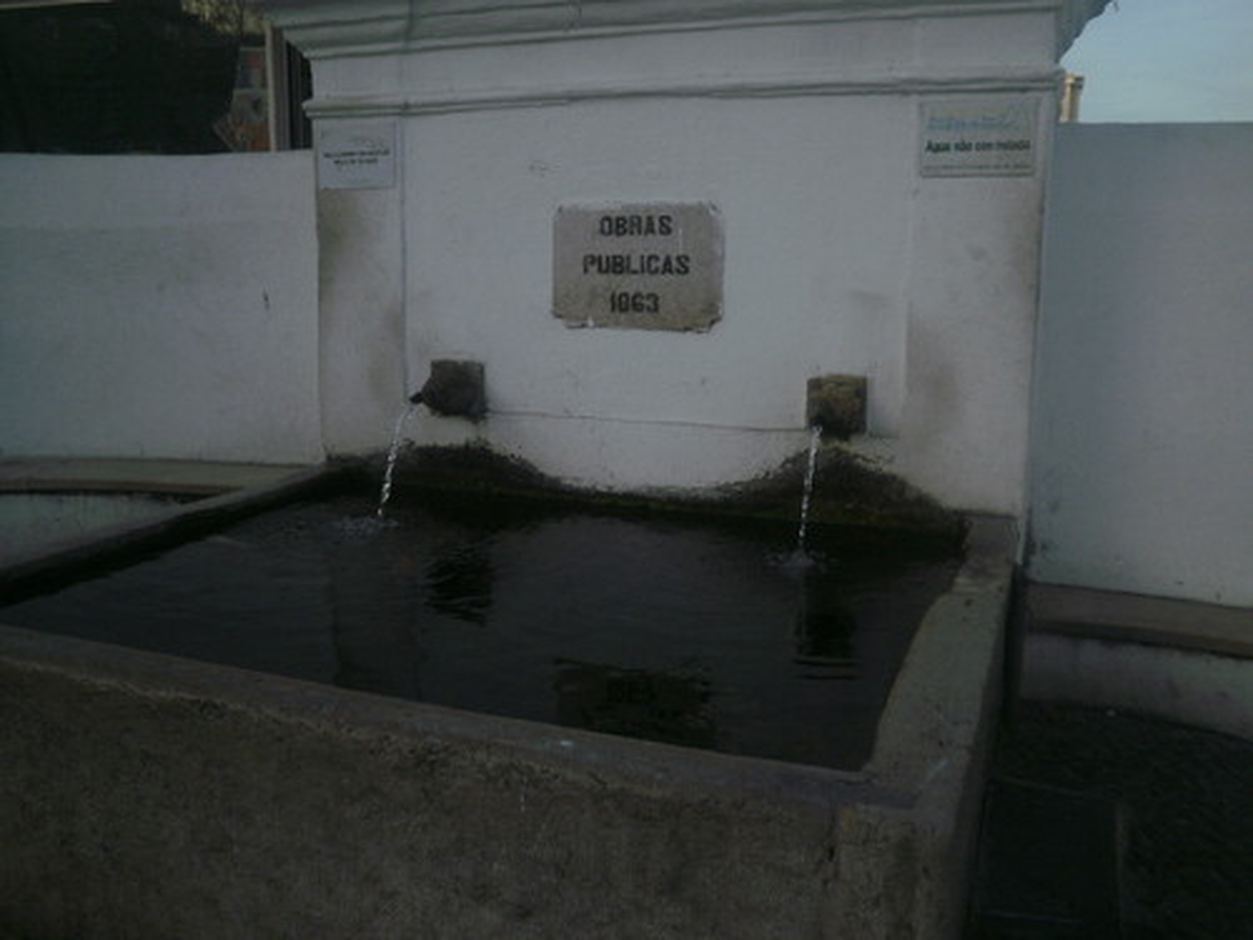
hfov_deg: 58.4
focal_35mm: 31
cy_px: 470
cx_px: 626
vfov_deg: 45.4
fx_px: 1122
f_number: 2.9
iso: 100
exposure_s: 1/640
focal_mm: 5.45
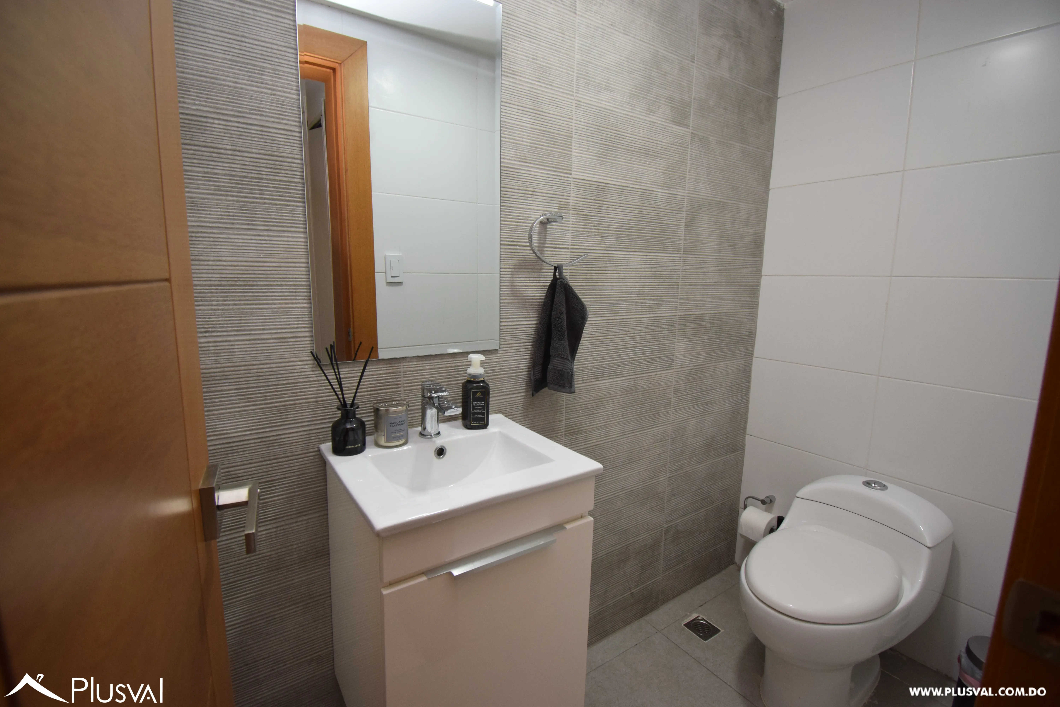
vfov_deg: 77.3
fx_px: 442
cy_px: 354
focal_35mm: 15
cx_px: 530
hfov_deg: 100.4
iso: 800
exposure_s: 1/60
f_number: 5
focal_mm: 10
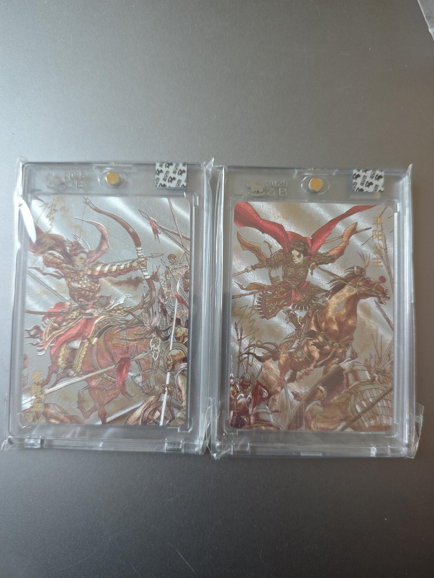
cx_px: 217
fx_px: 384
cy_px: 289
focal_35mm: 23
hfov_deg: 58.9
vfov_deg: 73.9
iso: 320
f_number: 1.6
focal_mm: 6.55
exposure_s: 1/50.9
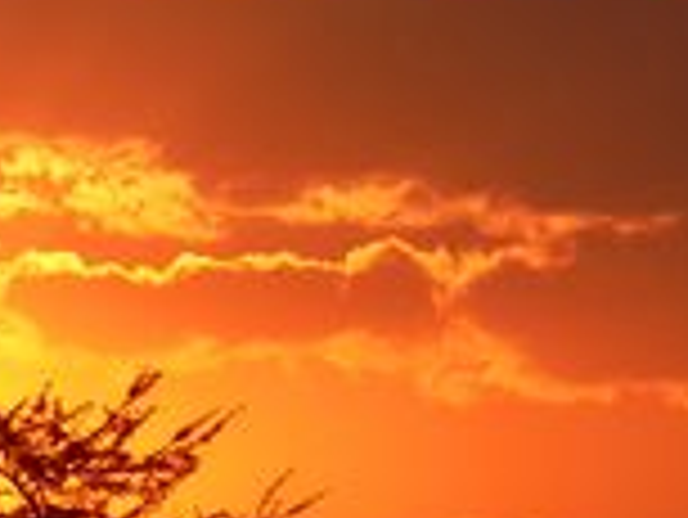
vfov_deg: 1.5
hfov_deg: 1.9
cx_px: -243
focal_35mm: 1025
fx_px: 20388
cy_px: 700
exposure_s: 1/640
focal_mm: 52.1
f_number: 5.6
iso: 80
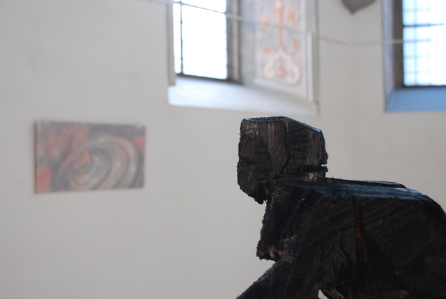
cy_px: 150
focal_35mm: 45
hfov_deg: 43.5
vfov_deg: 30.0
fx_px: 558
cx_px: 223
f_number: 4.5
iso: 100
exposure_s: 1/6
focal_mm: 30
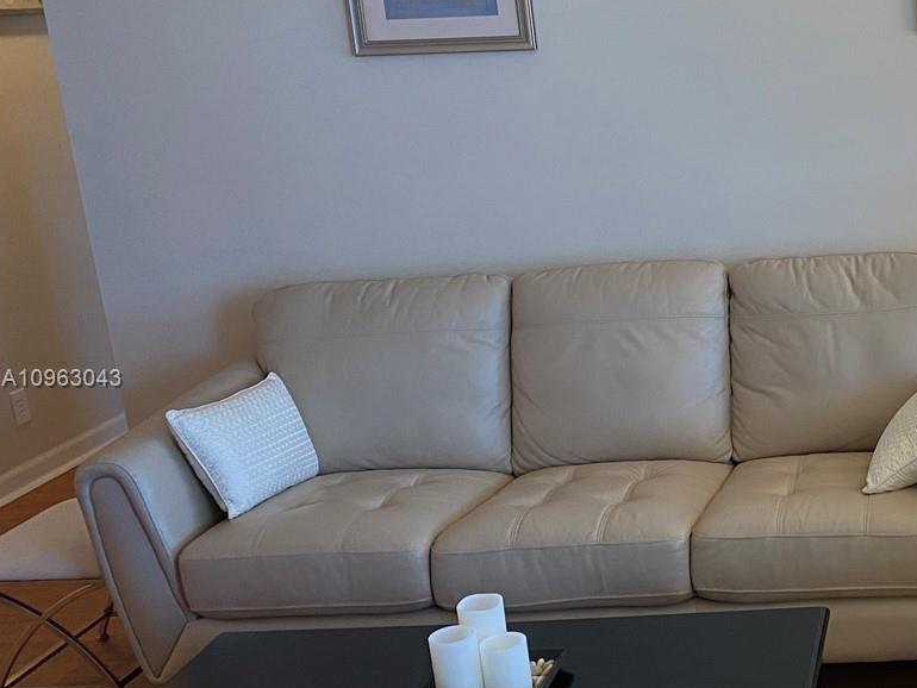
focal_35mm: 54
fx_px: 1431
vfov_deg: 27.0
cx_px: 886
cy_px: 380
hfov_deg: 33.0
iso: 160
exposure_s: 1/60
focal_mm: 4.25
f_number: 1.8
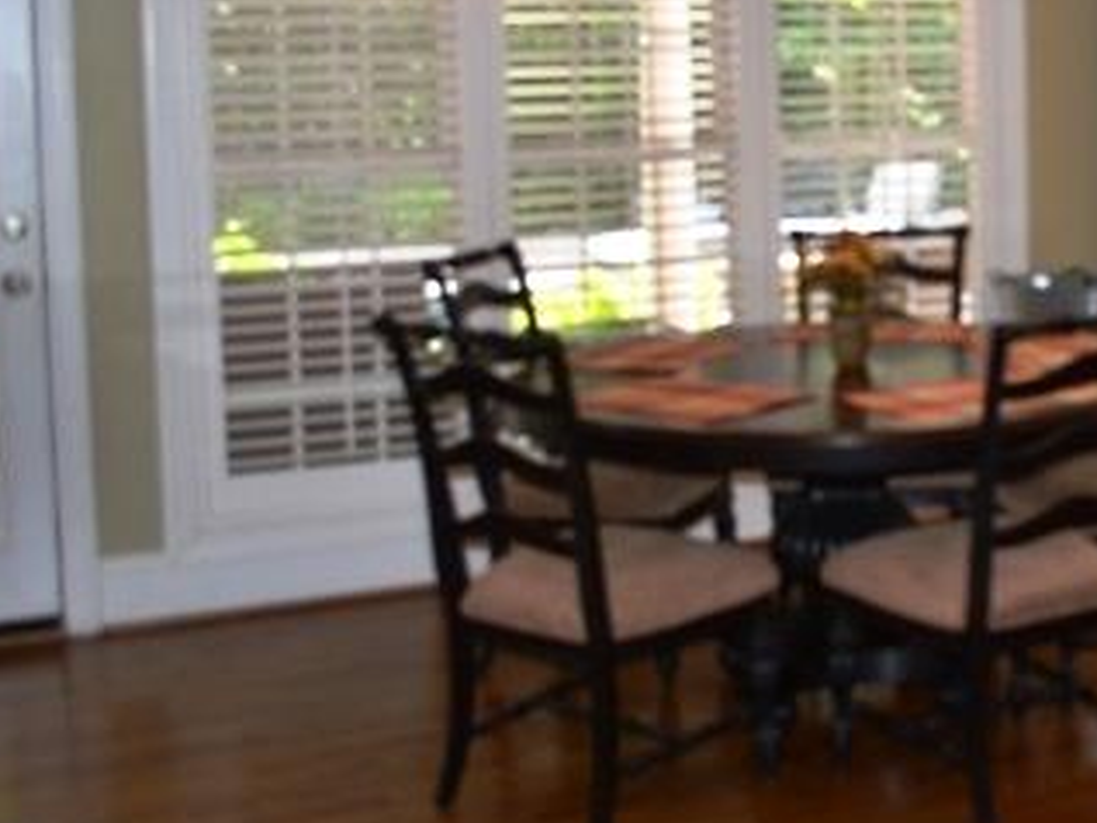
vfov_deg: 22.6
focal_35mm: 64
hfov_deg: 28.9
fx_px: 2029
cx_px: 1017
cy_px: 168
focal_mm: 22
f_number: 4
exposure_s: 1/125
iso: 360
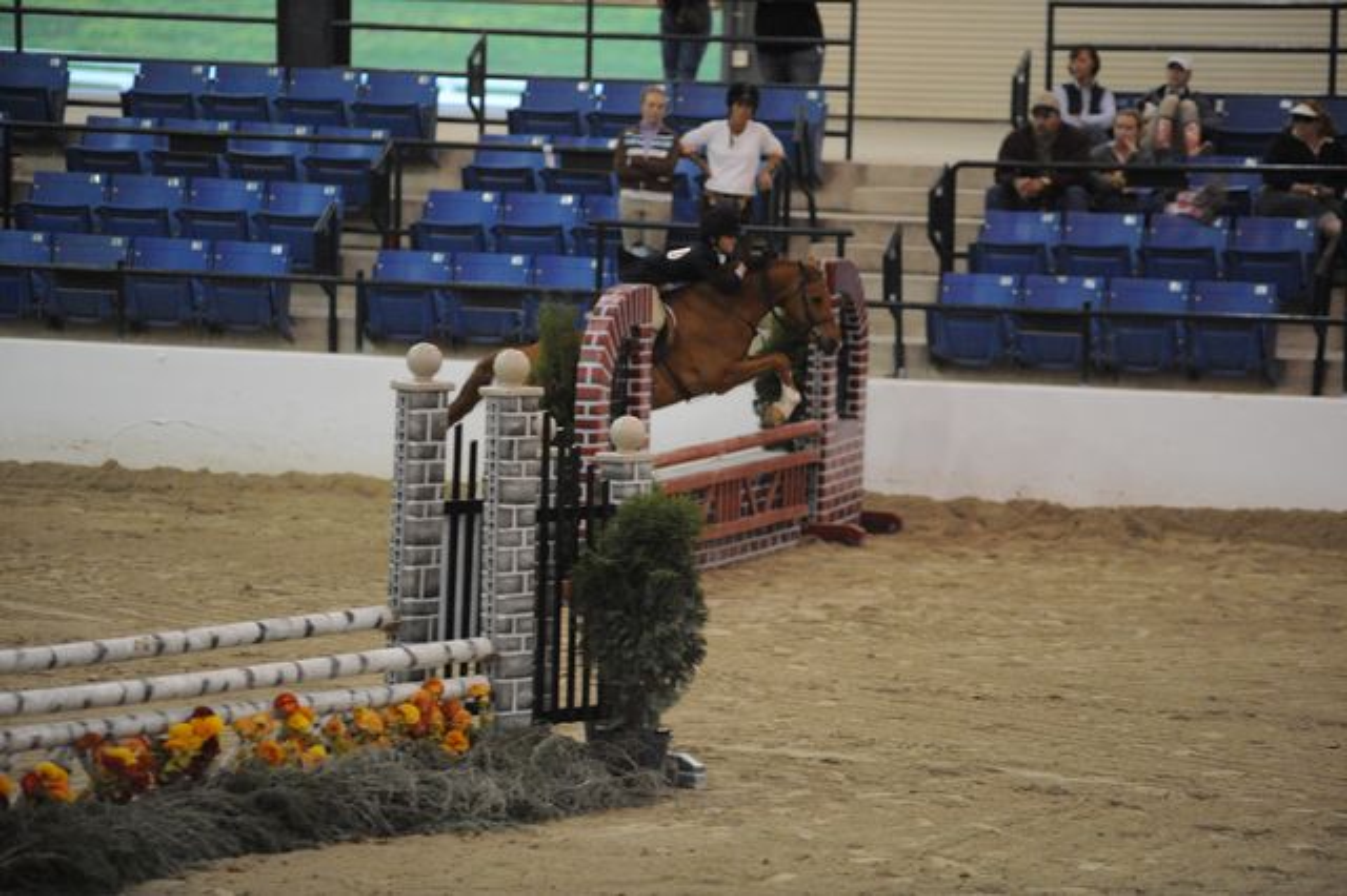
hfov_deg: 10.3
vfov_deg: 6.9
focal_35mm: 200
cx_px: 674
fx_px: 7479
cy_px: 448
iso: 6400
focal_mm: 200
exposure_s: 1/400
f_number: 2.8
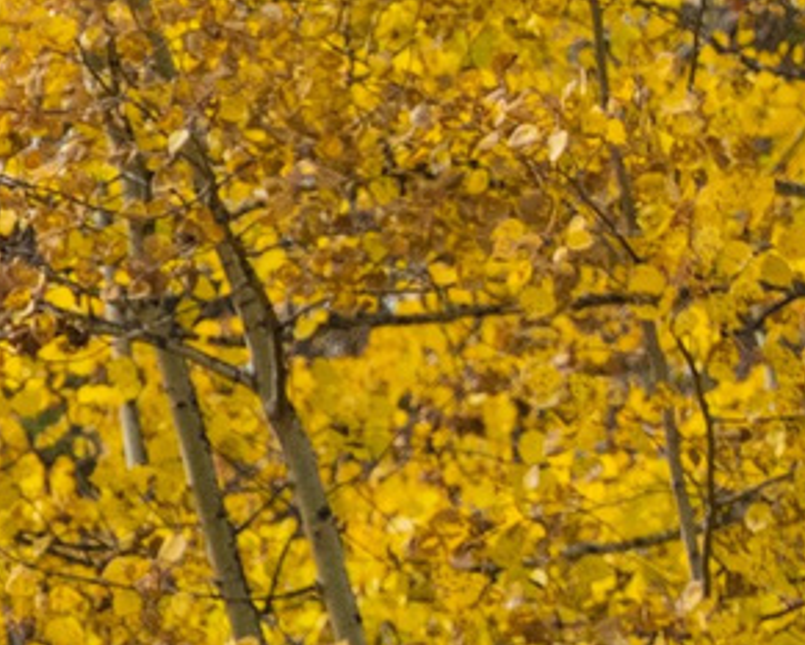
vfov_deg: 4.8
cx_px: -2694
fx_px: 7674
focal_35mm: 322
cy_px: 824
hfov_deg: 5.2
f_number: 5.6
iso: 320
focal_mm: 39
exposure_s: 1/640
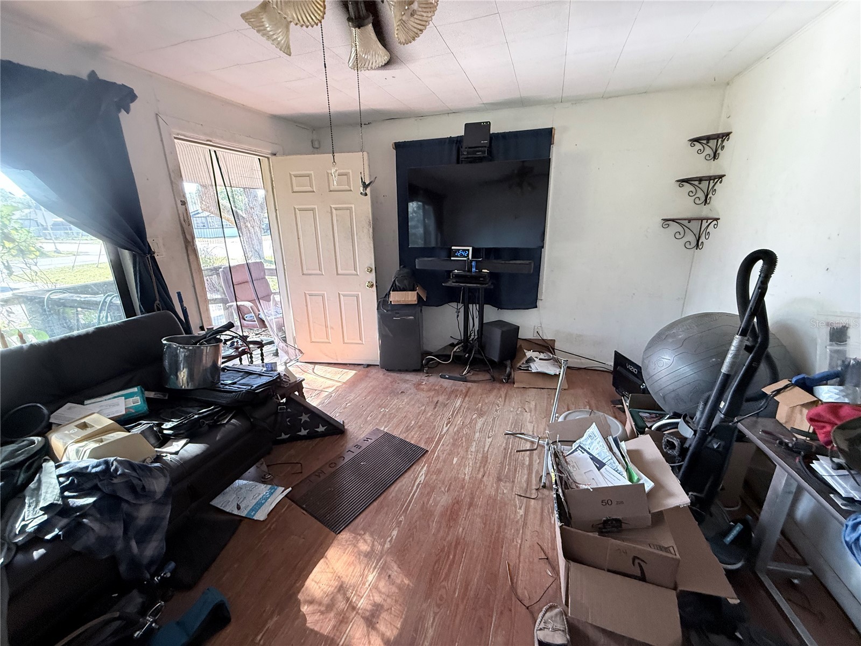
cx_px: 430
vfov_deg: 85.7
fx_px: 348
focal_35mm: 14
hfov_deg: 102.1
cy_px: 323
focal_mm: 2.22
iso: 320
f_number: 2.2
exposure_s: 1/77
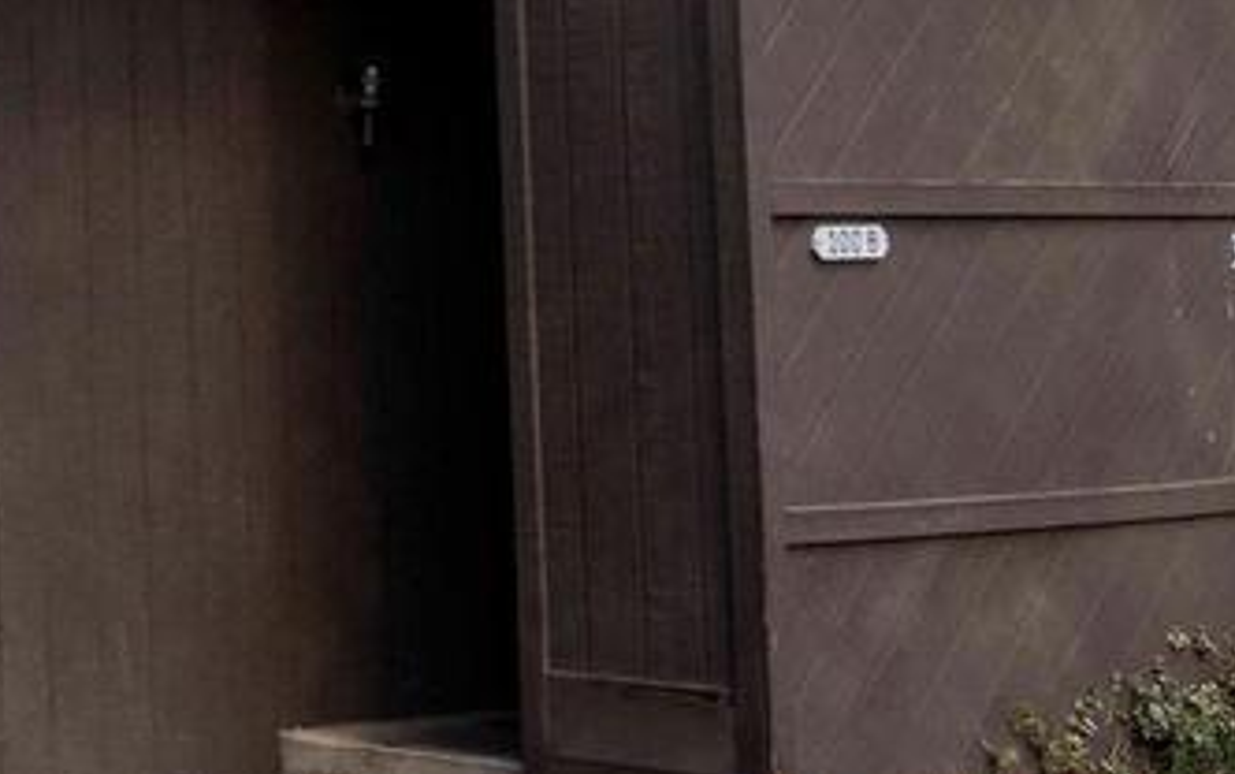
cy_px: -7
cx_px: -472
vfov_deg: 12.2
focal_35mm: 106
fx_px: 3570
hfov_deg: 18.0
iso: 1000
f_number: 11
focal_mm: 24
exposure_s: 1/500
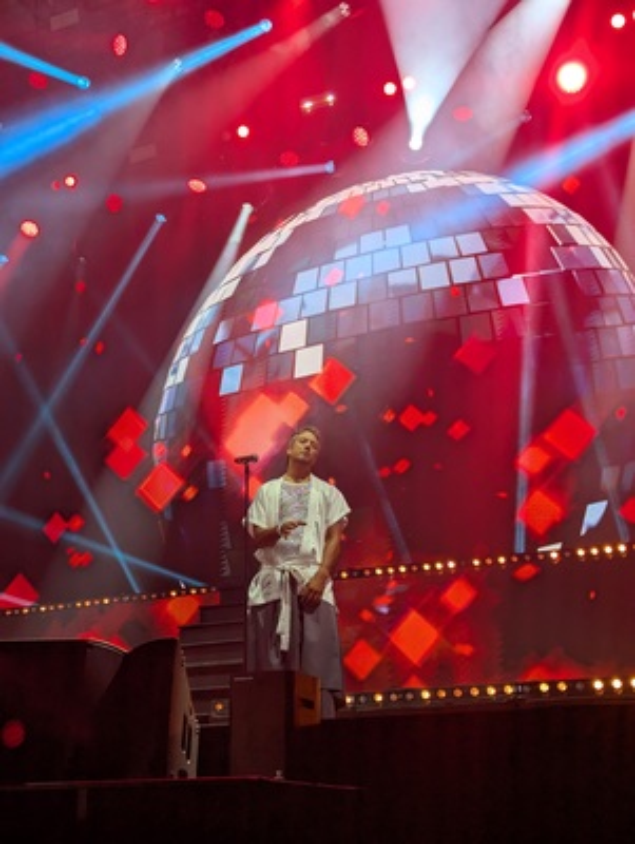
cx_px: 318
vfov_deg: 39.6
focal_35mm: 48
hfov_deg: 30.3
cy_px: 422
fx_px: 1172
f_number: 1.85
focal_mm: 6.81
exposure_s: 1/189
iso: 40
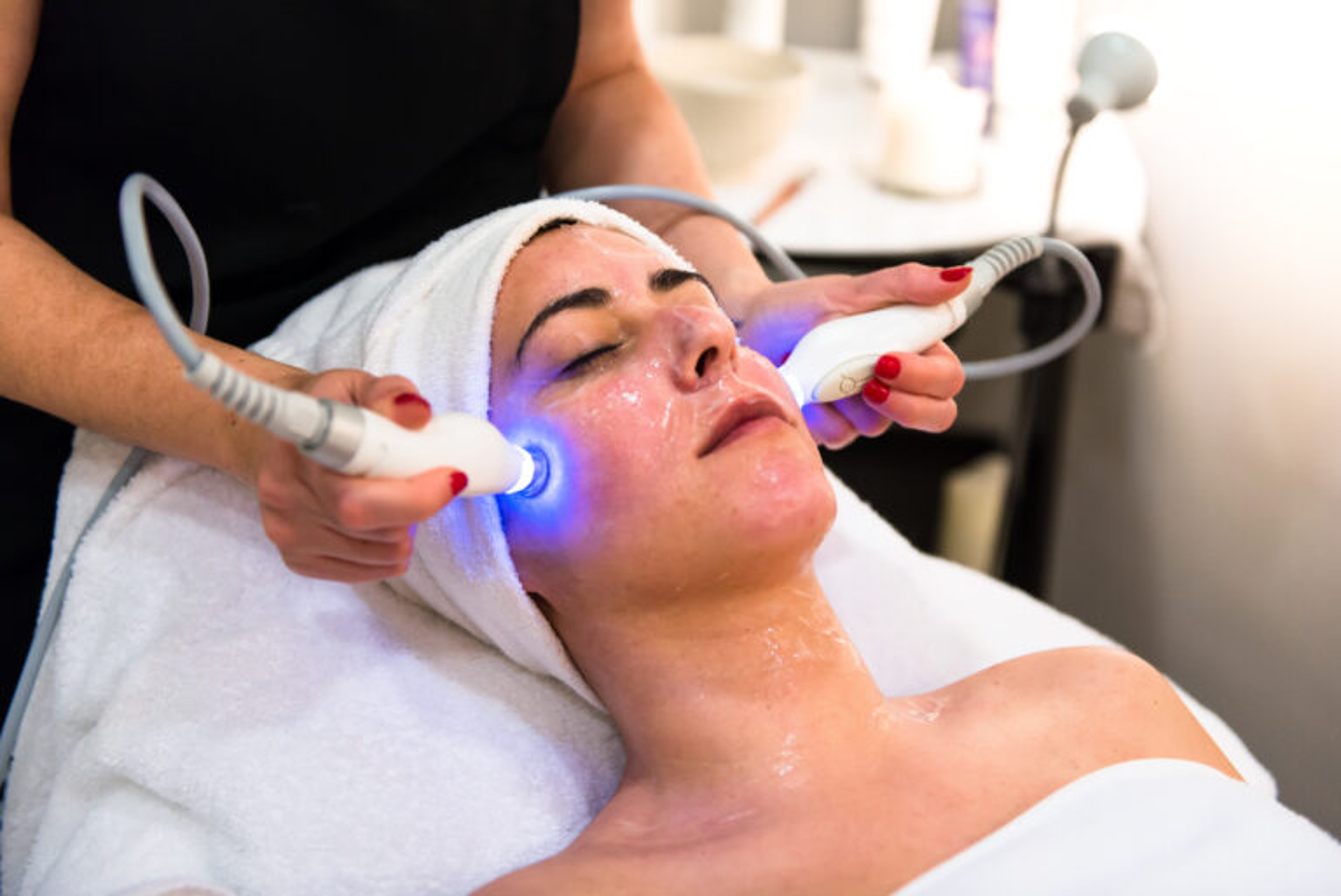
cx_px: 670
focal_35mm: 50
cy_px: 448
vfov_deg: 27.0
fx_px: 1863
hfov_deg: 39.6
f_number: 2.8
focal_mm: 50
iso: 1600
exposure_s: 1/250
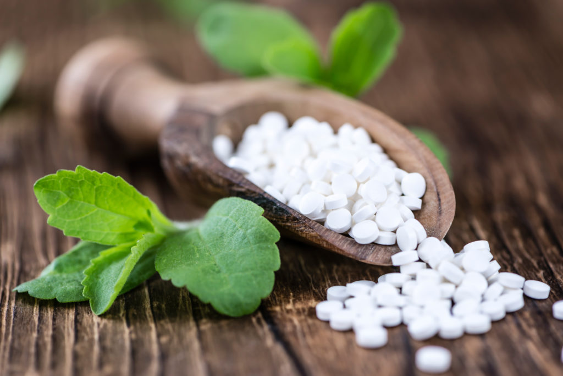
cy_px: 188
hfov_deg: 19.5
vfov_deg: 13.0
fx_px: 1642
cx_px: 282
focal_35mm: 105
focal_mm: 105
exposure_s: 1/100
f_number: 6.3
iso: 160
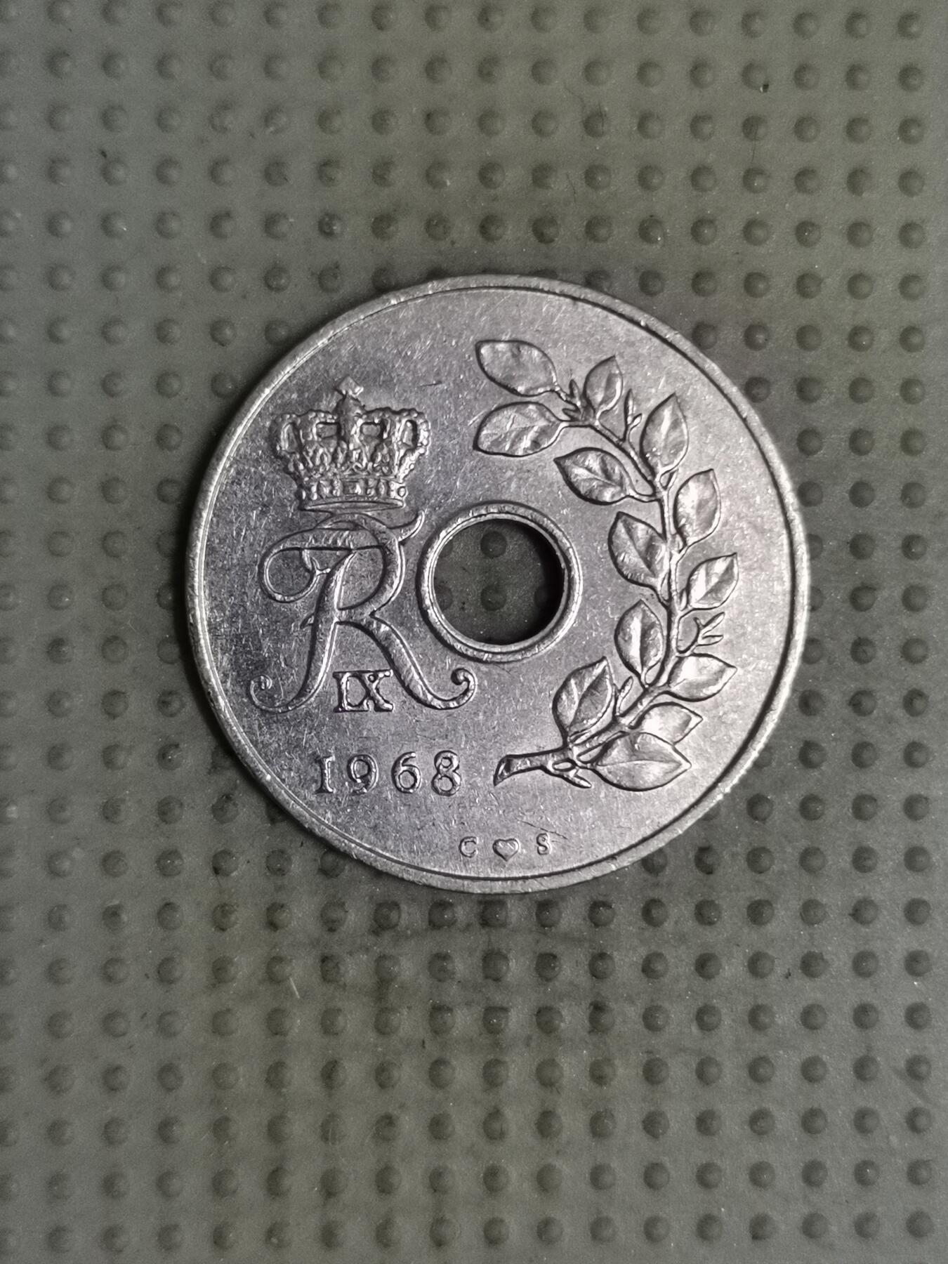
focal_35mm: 52
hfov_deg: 28.0
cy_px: 632
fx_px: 1899
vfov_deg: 36.8
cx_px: 474
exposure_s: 1/30
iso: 320
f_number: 1.8
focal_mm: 4.75
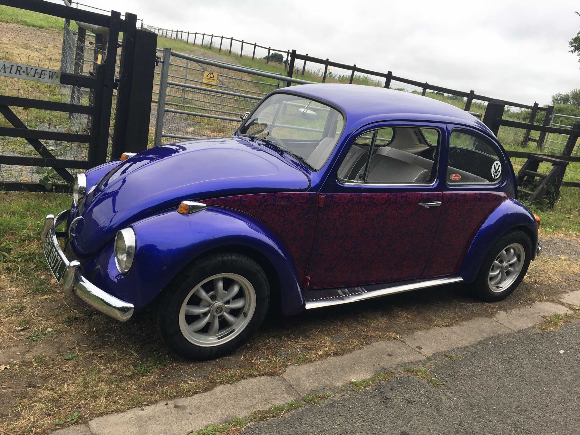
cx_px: 290
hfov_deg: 61.7
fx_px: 486
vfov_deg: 48.2
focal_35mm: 29
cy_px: 218
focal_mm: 4.15
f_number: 2.2
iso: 25
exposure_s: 1/361
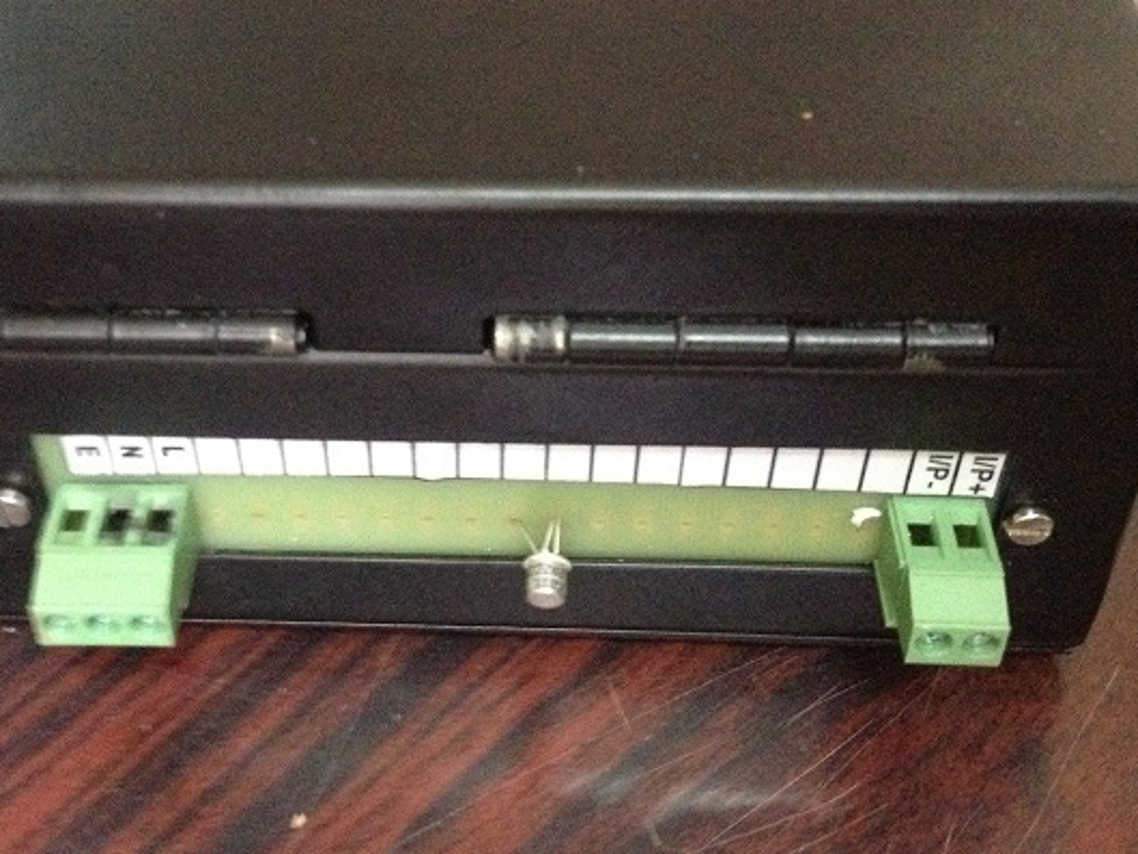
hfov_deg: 35.4
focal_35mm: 54
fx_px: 1776
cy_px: 396
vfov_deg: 27.0
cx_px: 460
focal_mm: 4.28
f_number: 2.4
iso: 800
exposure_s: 1/17
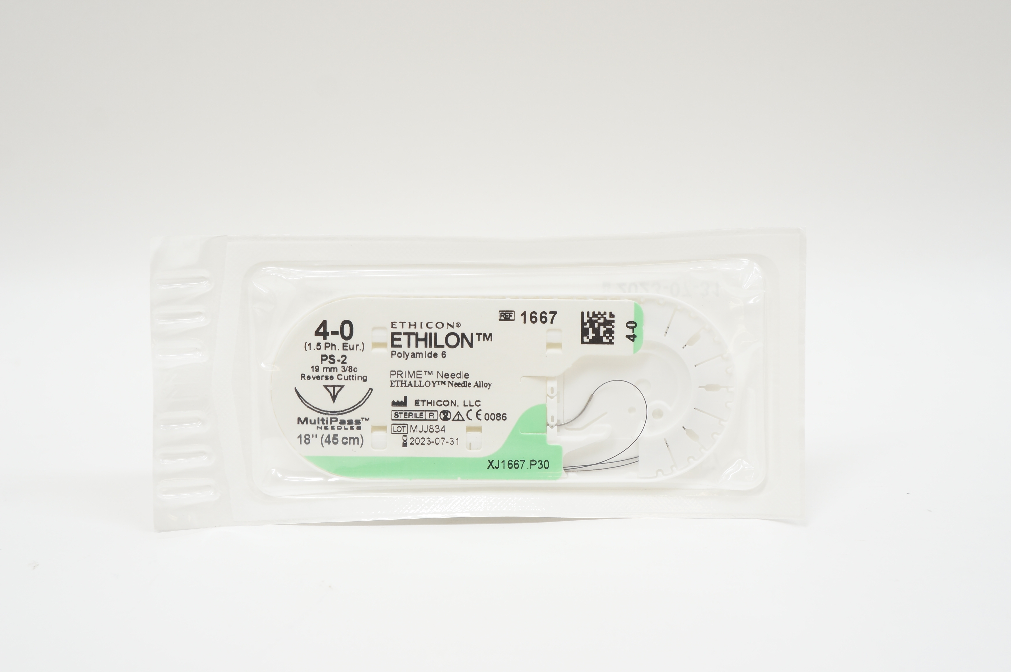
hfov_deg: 46.4
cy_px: 336
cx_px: 506
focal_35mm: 42
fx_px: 1178
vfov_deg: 31.8
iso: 400
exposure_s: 1/40
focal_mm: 28
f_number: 7.1
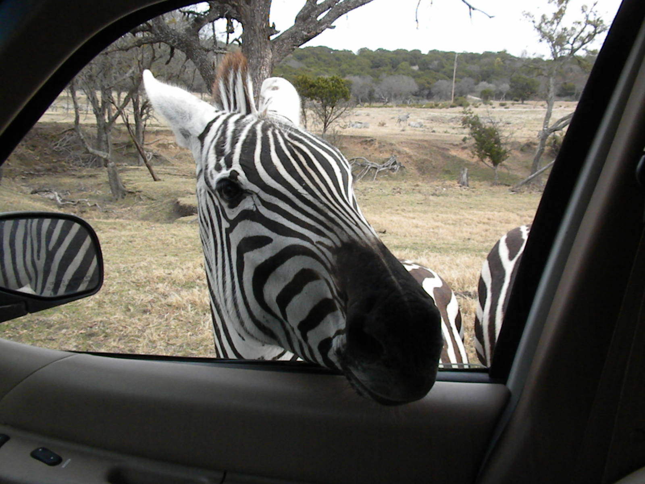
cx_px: 322
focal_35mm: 37
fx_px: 689
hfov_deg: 50.1
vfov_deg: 38.7
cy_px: 242
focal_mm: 6.6
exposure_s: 1/193
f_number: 10
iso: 640
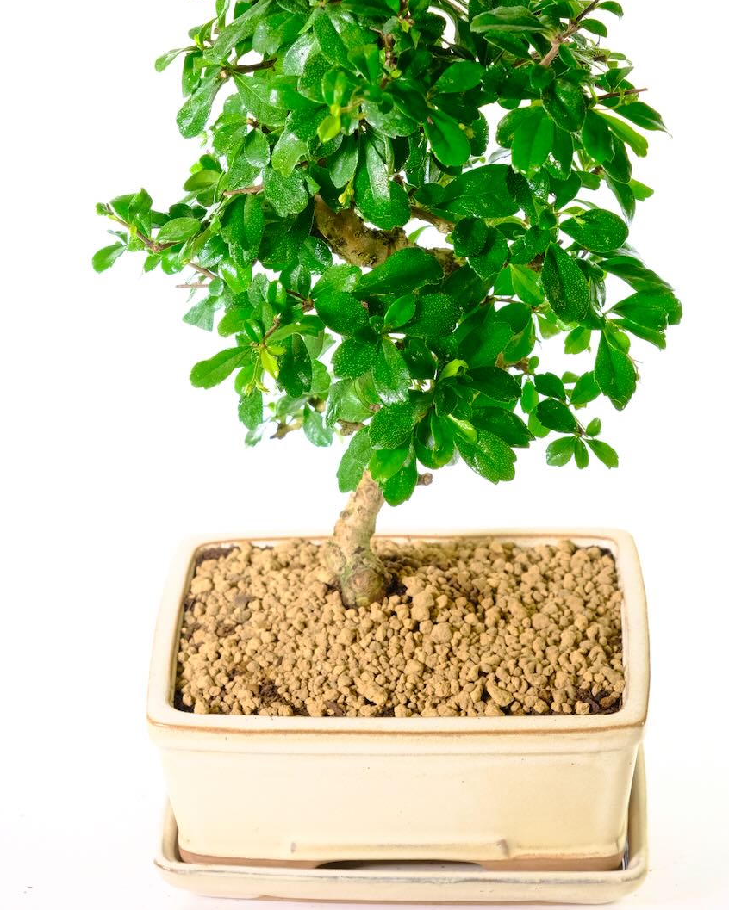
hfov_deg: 15.4
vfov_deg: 19.2
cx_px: 365
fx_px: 2696
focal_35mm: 100
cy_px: 368
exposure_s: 1/30
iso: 2000
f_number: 8
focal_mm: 58.6
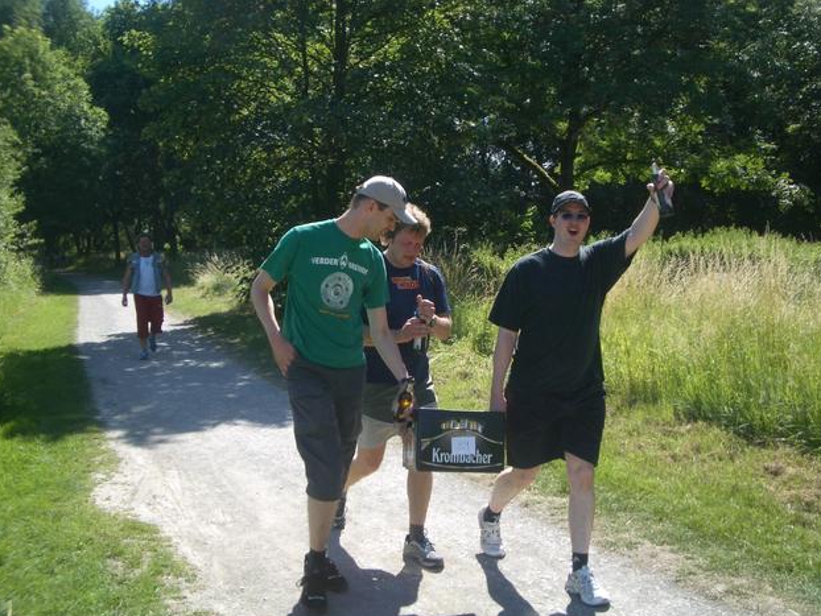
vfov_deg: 39.7
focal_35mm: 36
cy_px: 315
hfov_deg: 51.3
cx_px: 414
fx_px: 854
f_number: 4.3
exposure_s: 1/250
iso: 50
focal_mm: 5.8
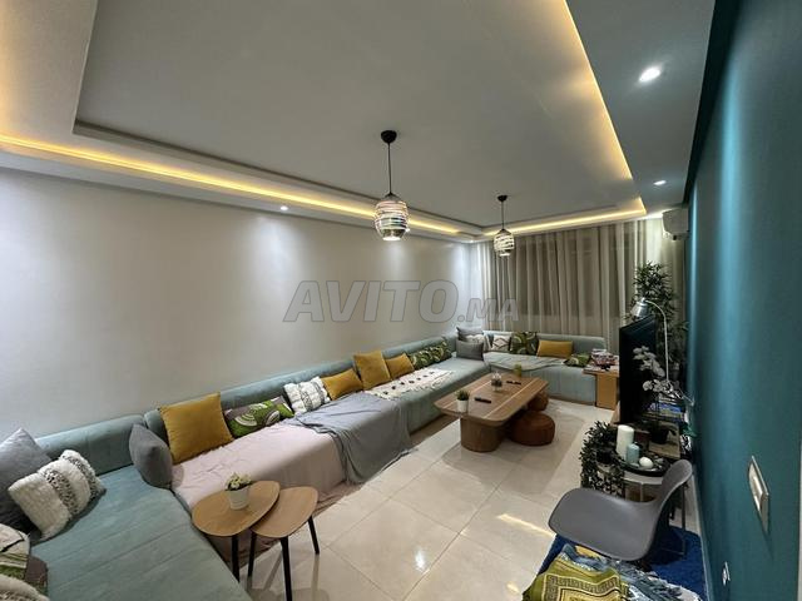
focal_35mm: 14
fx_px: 324
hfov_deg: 102.1
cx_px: 401
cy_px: 300
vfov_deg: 85.7
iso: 320
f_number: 2.2
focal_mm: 2.22
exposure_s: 1/100
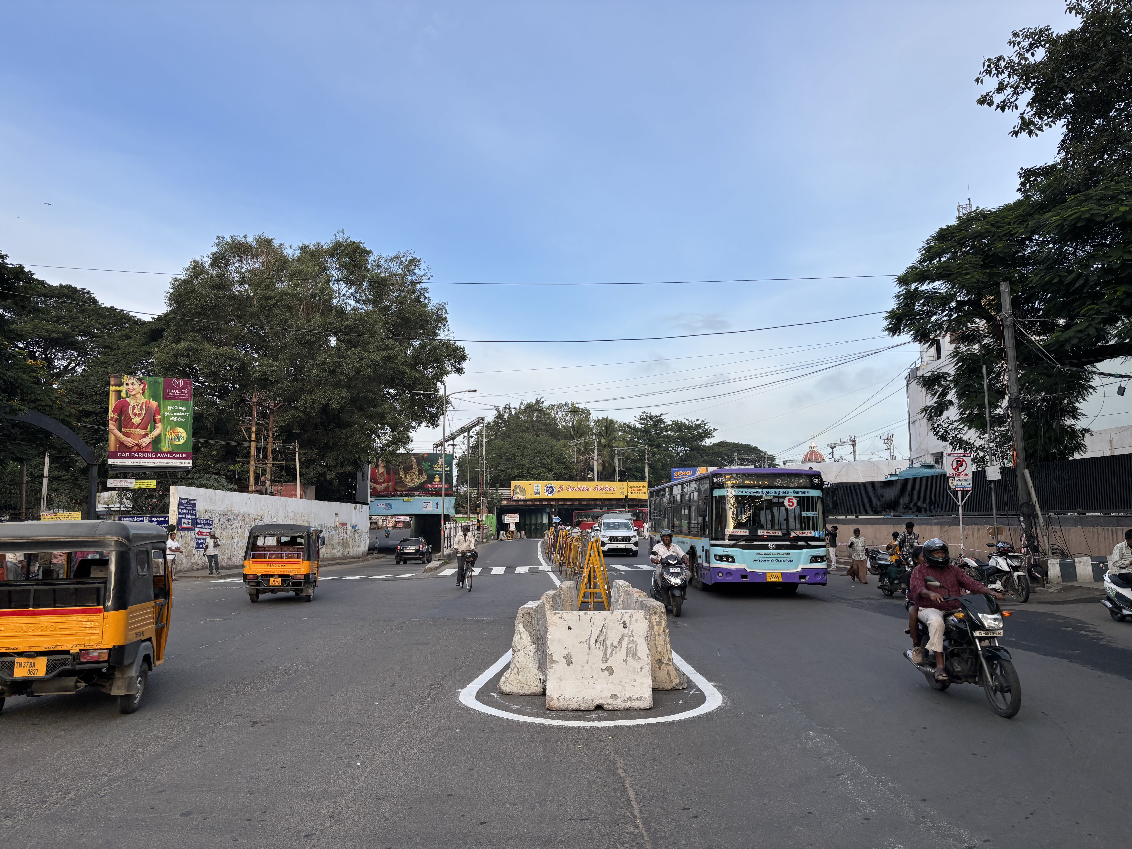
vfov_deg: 53.1
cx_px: 566
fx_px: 850
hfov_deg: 67.3
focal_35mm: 26
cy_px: 424
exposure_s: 1/675
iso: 50
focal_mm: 5.96
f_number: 1.6
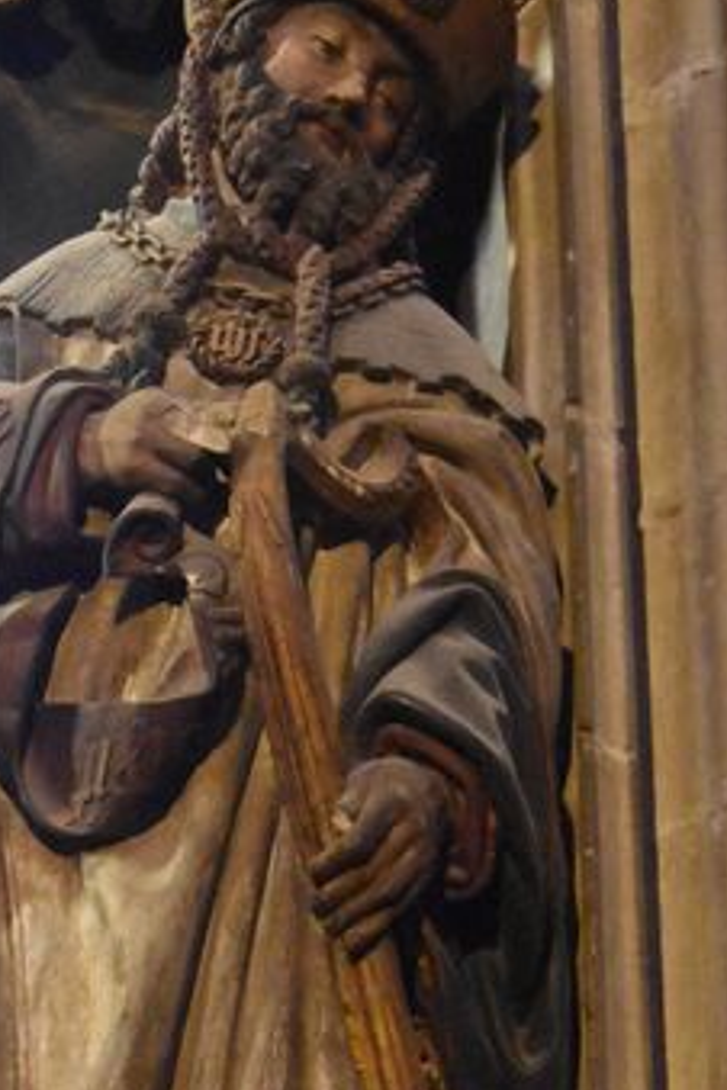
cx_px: 269
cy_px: 794
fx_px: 3756
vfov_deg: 16.5
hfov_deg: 11.0
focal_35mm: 124
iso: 12800
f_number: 5
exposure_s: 1/40
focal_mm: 40
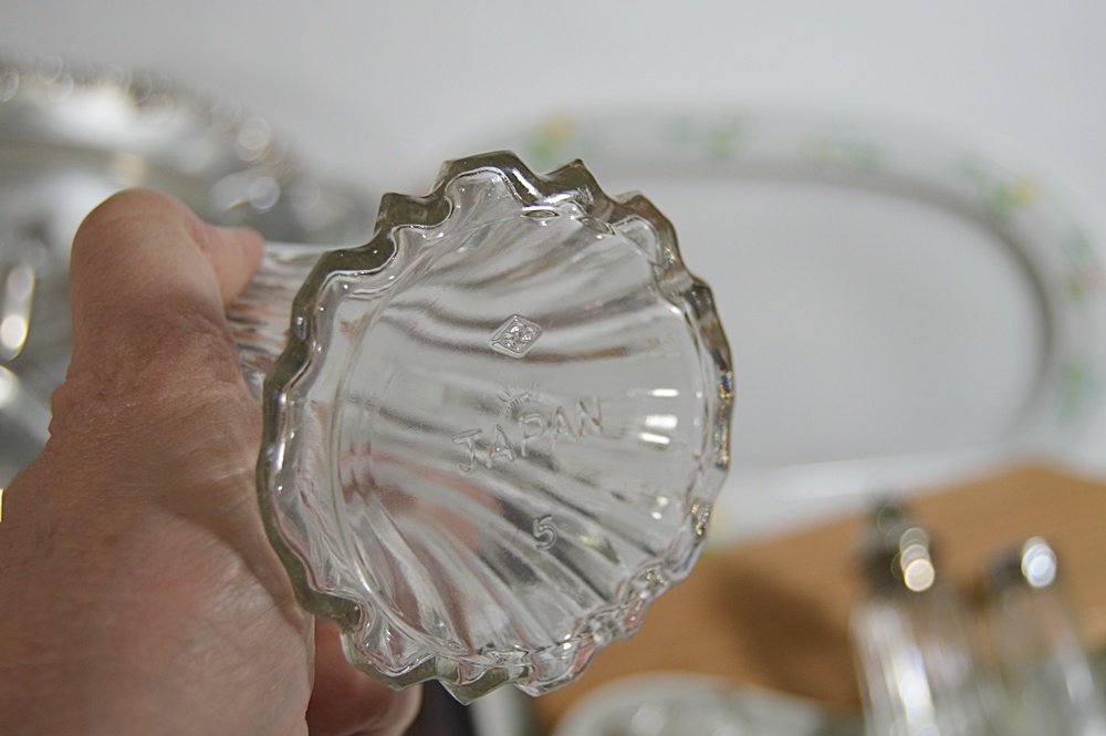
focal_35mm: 48
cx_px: 553
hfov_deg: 41.1
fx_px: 1473
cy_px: 368
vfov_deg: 28.0
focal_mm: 32
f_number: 5
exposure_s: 1/100
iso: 400
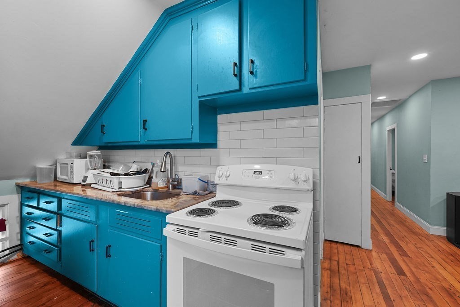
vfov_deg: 77.3
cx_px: 230
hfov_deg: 100.4
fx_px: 192
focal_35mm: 15
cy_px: 154
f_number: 5
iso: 250
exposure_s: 1/5
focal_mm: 10
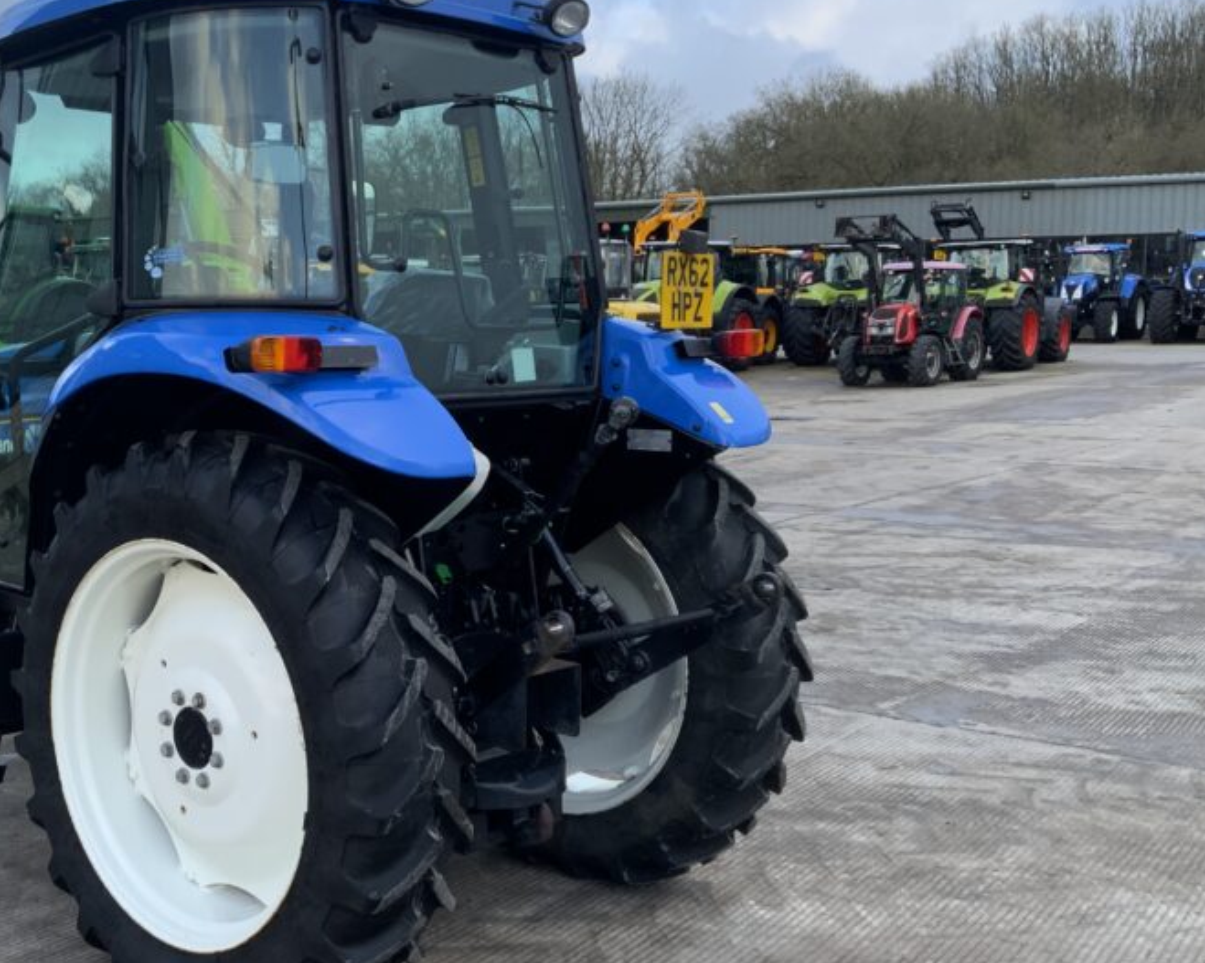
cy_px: 503
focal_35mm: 44
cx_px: 375
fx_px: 1569
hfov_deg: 41.3
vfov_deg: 34.1
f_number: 1.8
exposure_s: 1/122
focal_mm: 3
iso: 20
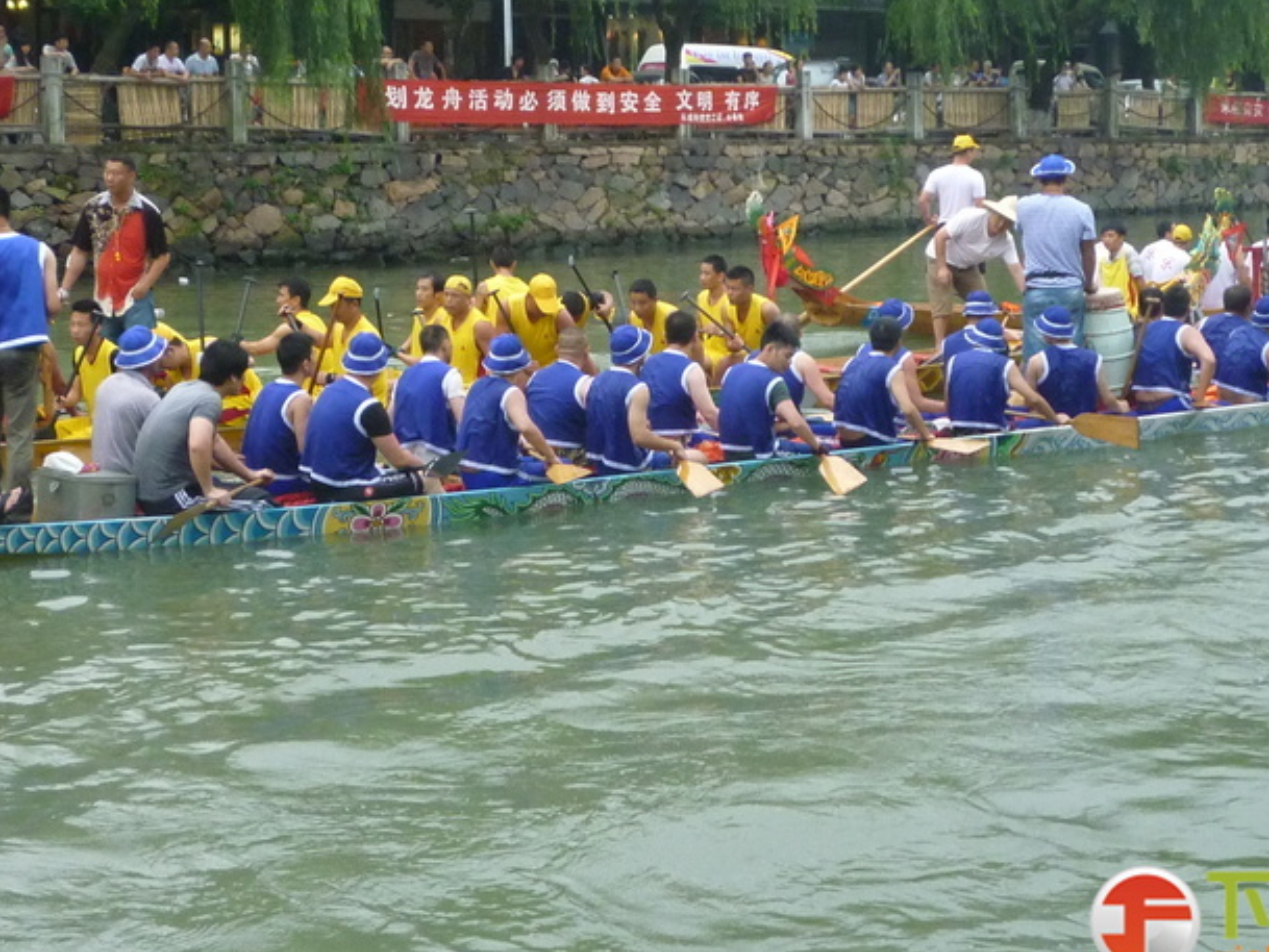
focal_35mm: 64
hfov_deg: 30.3
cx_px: 661
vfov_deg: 22.9
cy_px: 397
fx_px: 2347
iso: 320
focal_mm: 5.8
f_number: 3.5
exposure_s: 1/250
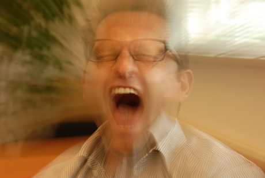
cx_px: 132
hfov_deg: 15.2
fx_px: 995
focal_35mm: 135
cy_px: 89
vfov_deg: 10.2
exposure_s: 1/4
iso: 125
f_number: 10
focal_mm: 90
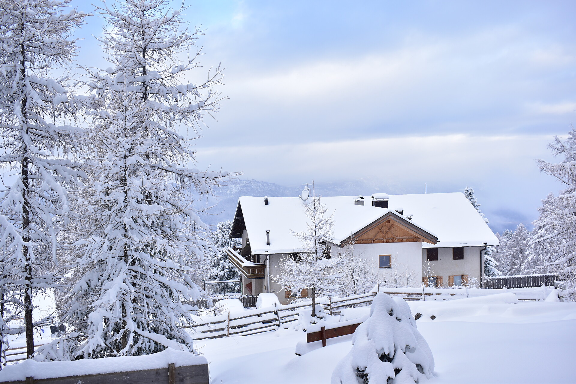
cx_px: 288
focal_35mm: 36
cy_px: 192
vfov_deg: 36.9
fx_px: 576
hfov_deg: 53.1
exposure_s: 1/125
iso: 100
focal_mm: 24
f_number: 5.6
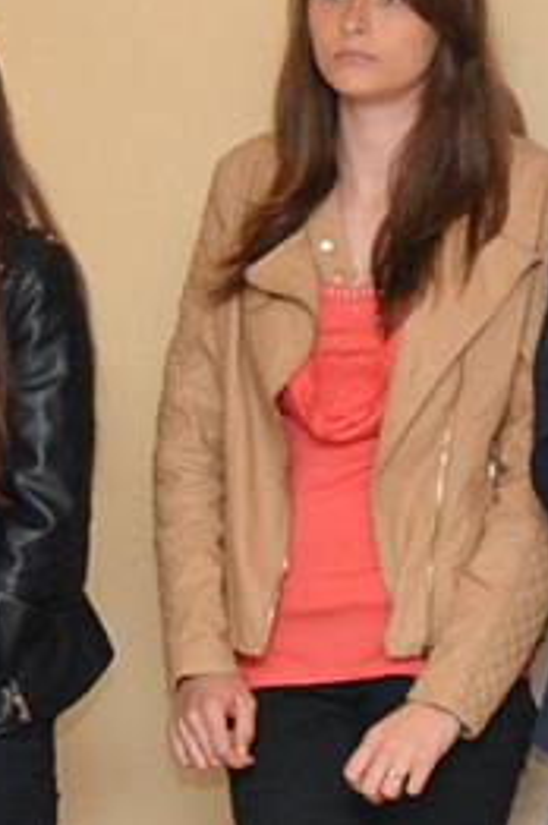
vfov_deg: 8.8
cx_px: 287
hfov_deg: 5.9
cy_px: 630
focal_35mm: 234
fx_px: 5357
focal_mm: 48
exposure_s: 1/60
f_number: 4.8
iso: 3200
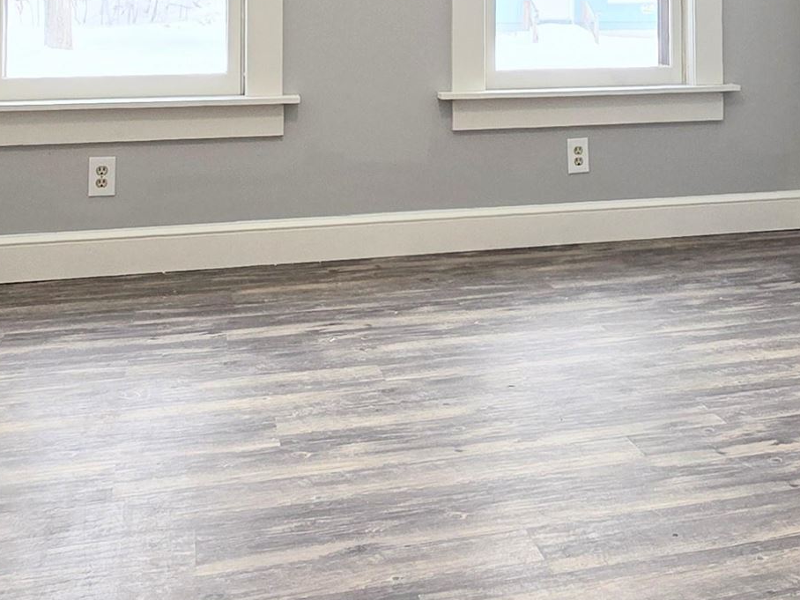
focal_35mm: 44
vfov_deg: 29.9
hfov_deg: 42.7
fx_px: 1017
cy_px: -41
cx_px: 495
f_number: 1.9
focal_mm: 2.2
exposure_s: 1/120
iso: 64
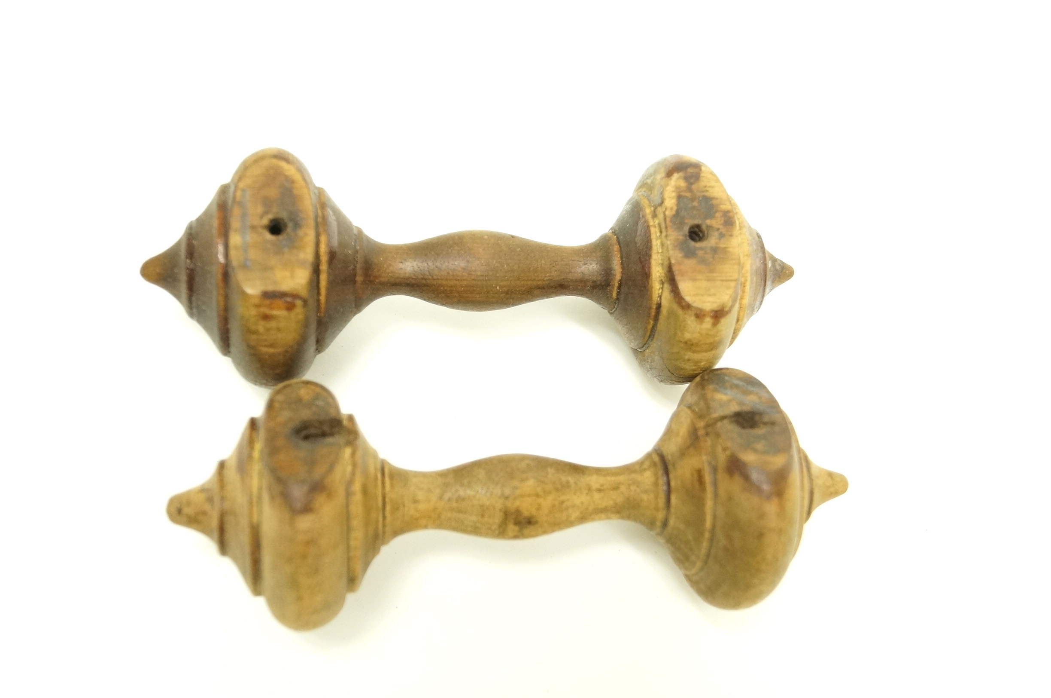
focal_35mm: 45
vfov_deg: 29.8
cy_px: 349
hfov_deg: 43.7
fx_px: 1312
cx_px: 526
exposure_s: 1/60
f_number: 4.5
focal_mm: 30
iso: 1600
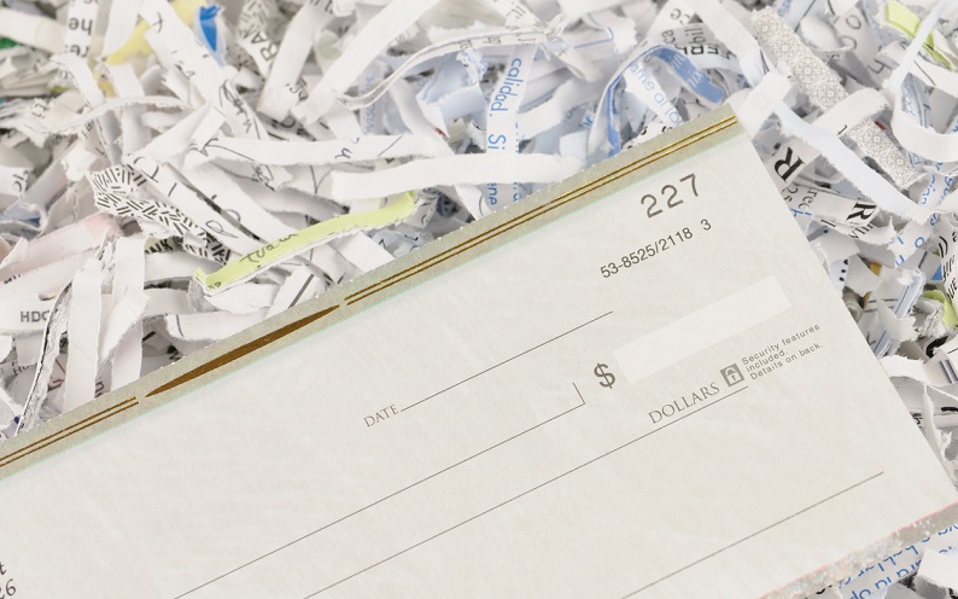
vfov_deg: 8.1
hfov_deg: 13.0
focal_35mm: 162
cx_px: 478
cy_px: 316
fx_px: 4216
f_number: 11
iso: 200
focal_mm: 105
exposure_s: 1/8
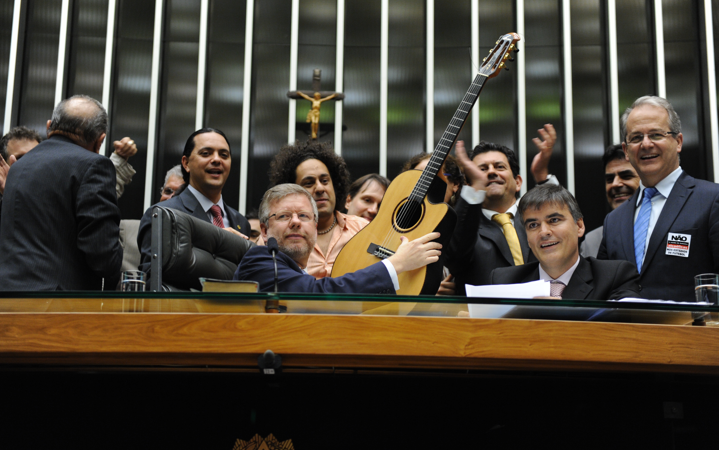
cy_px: 222
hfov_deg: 30.2
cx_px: 357
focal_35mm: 68
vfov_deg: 19.1
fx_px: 1332
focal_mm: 66
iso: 1600
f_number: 2.8
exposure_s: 1/80
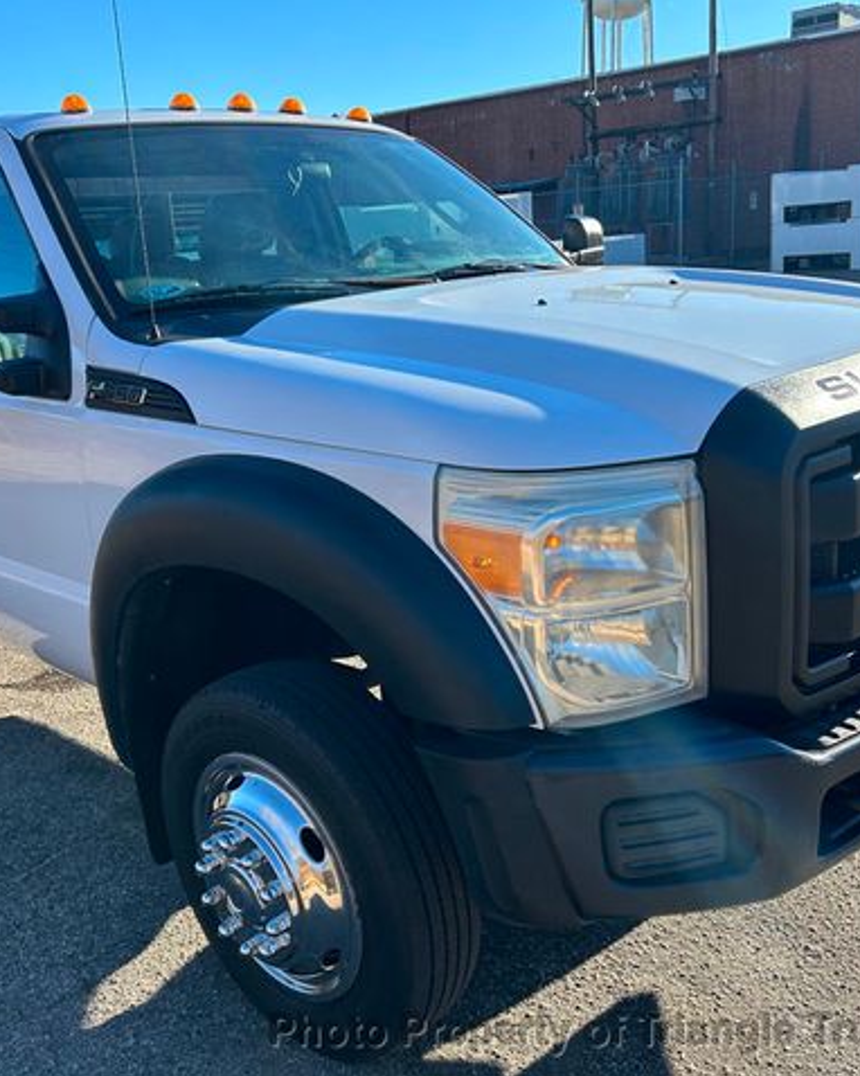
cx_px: 421
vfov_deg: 52.9
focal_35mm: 34
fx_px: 1082
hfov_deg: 43.3
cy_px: 538
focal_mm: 5.7
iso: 50
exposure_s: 1/1468
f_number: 1.5
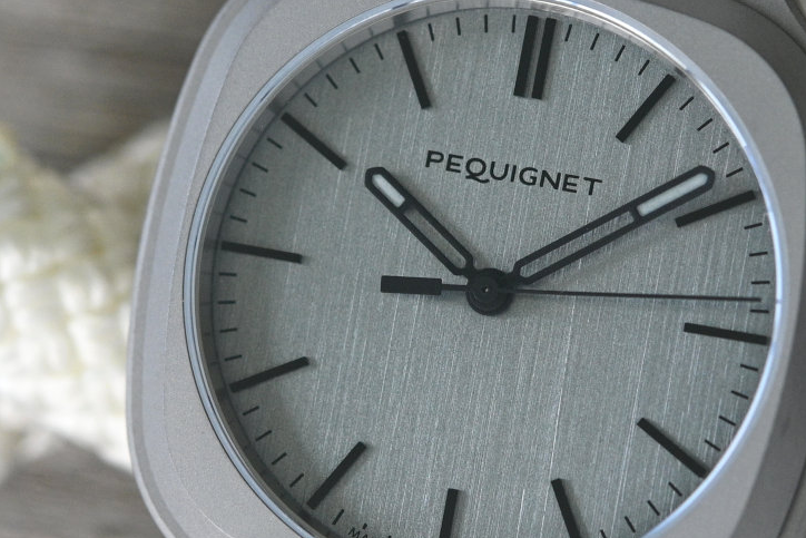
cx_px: 535
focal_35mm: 174
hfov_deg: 11.8
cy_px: 395
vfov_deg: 7.9
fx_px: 3896
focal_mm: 60
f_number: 5.6
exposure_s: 1/400
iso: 1000
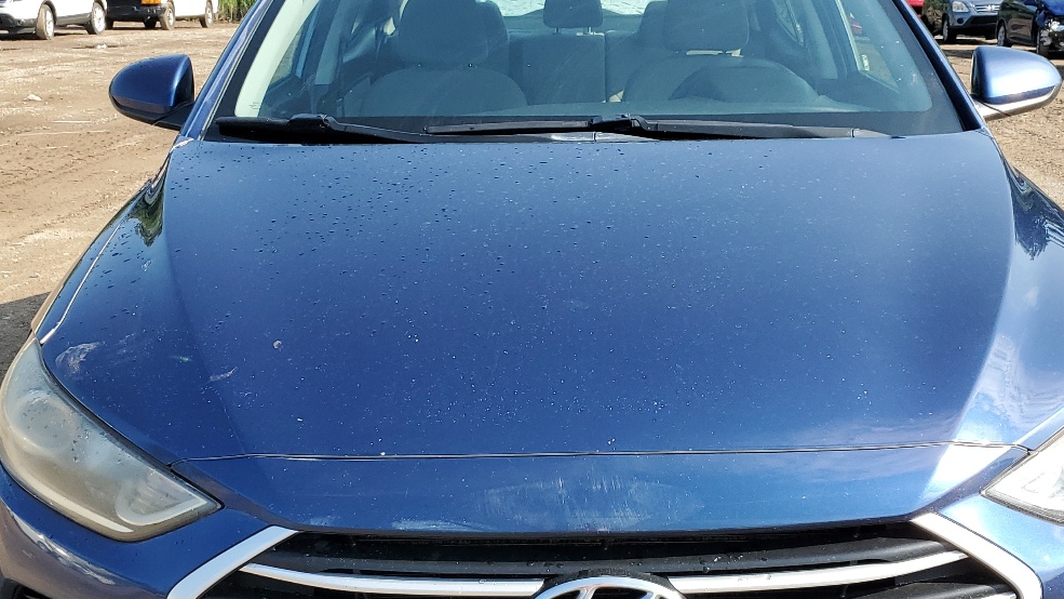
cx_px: 589
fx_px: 1298
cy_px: 400
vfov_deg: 25.8
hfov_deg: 44.5
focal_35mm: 46
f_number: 1.5
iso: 50
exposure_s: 1/1250
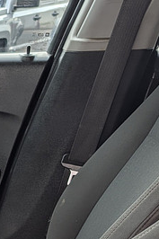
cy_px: 316
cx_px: -243
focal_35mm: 96
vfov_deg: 19.5
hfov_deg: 11.4
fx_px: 637
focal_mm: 6.9
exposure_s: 1/858
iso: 18
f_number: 1.68
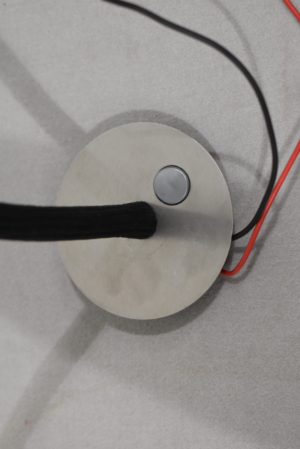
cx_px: 150
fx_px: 1031
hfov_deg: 16.6
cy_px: 224
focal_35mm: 82
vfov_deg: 24.6
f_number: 5.6
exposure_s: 1/125
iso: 800
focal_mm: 55
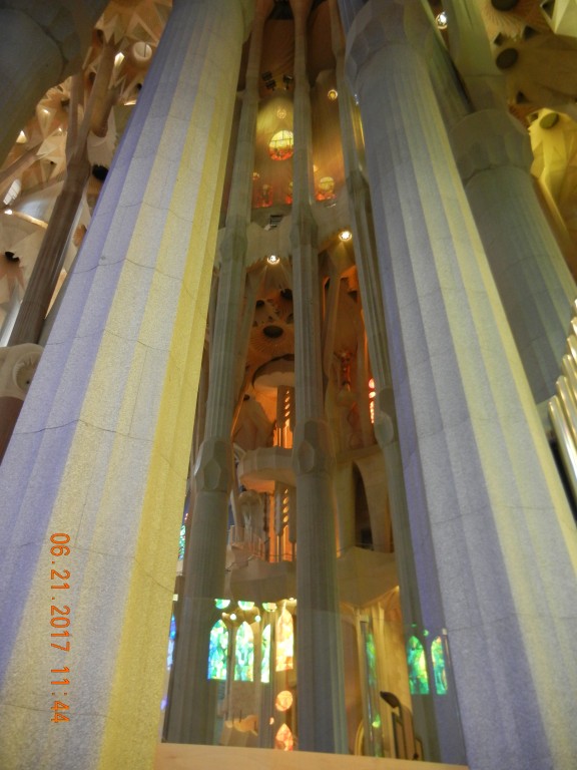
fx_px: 667
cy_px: 385
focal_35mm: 30
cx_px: 288
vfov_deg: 60.0
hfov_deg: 46.8
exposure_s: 1/6.9
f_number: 3.5
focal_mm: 5.4
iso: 400
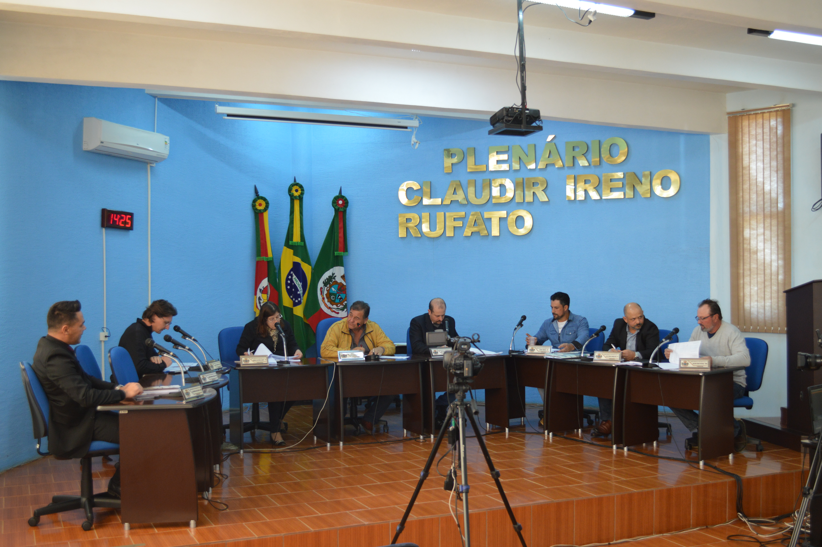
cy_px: 274
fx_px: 890
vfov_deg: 34.1
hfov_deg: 49.6
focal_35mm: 39
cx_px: 411
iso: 640
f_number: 4.2
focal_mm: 26
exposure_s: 1/60
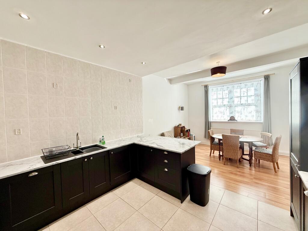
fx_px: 125
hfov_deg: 102.1
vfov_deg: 85.7
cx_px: 154
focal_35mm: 14
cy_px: 116
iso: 64
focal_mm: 2.22
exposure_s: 1/99
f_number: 2.2
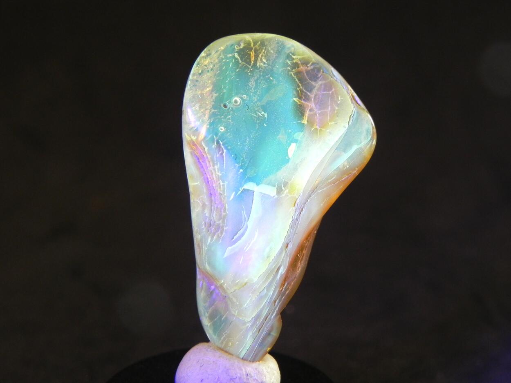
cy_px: 192
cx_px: 256
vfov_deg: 17.4
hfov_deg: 23.0
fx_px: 1255
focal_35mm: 85
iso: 400
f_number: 4
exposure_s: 1/13.1
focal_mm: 15.1
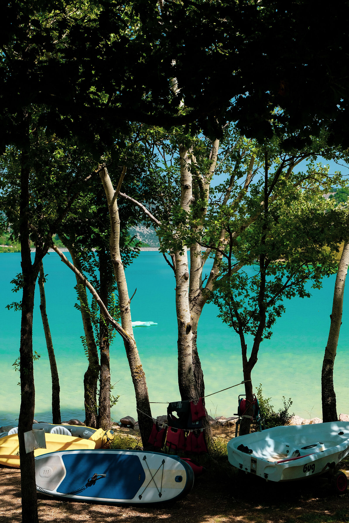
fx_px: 712
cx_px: 174
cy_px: 262
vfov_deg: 40.3
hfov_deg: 27.5
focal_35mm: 49
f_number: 11
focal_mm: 32.9
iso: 400
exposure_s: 1/250
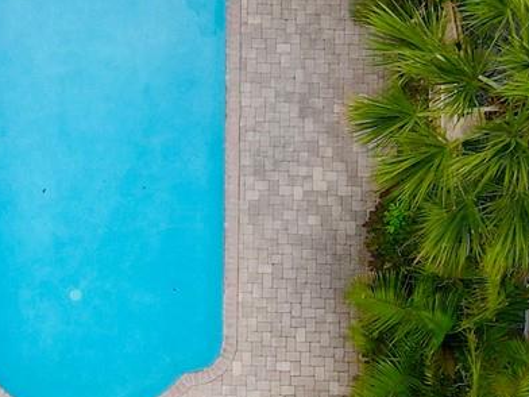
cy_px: 374
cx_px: -55
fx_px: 1498
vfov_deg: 14.9
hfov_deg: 19.2
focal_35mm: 98
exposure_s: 1/50
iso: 100
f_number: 2.8
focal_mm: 4.5
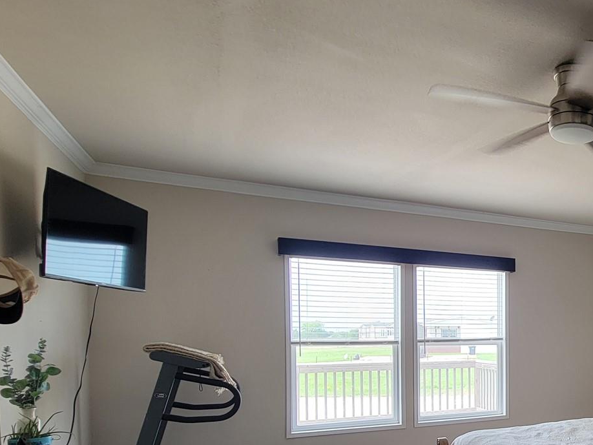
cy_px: 347
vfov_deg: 46.1
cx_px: 575
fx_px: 497
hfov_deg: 51.2
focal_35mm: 29
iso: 64
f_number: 2.2
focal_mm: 2.2
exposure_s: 1/60
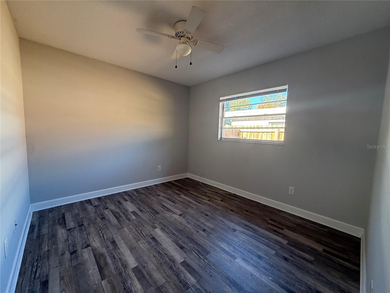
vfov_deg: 85.7
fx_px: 158
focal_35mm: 14
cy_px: 146
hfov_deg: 102.1
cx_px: 195
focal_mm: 2.22
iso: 125
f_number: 2.2
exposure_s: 1/99
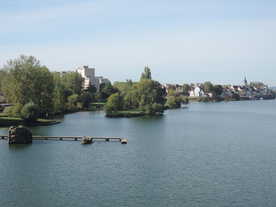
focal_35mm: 60
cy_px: 104
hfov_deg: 32.2
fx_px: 478
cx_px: 138
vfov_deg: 24.4
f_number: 4.7
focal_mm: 12.8
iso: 80
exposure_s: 1/400
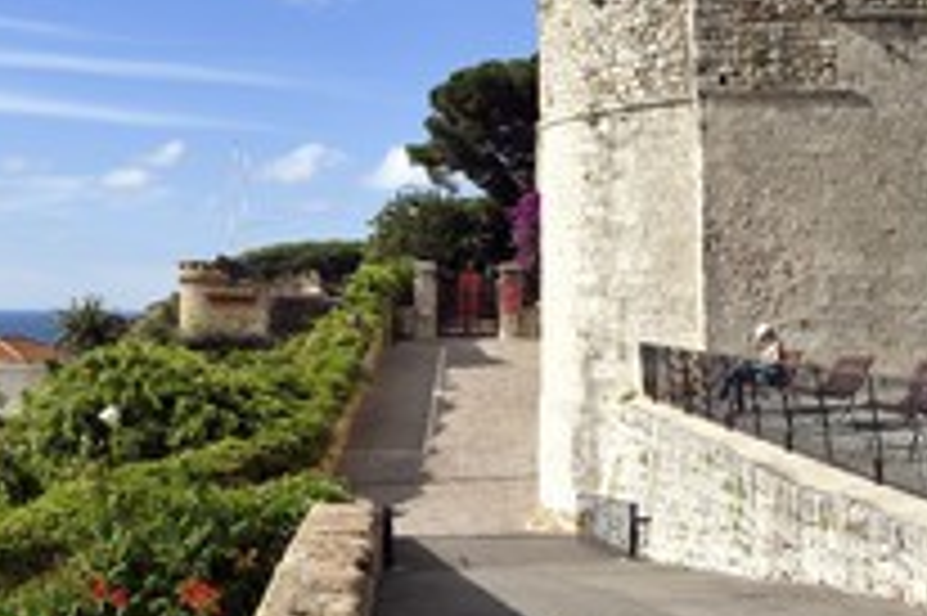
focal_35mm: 53
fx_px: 1364
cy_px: 85
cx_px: 464
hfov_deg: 37.5
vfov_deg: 24.9
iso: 200
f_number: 14
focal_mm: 26
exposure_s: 1/320
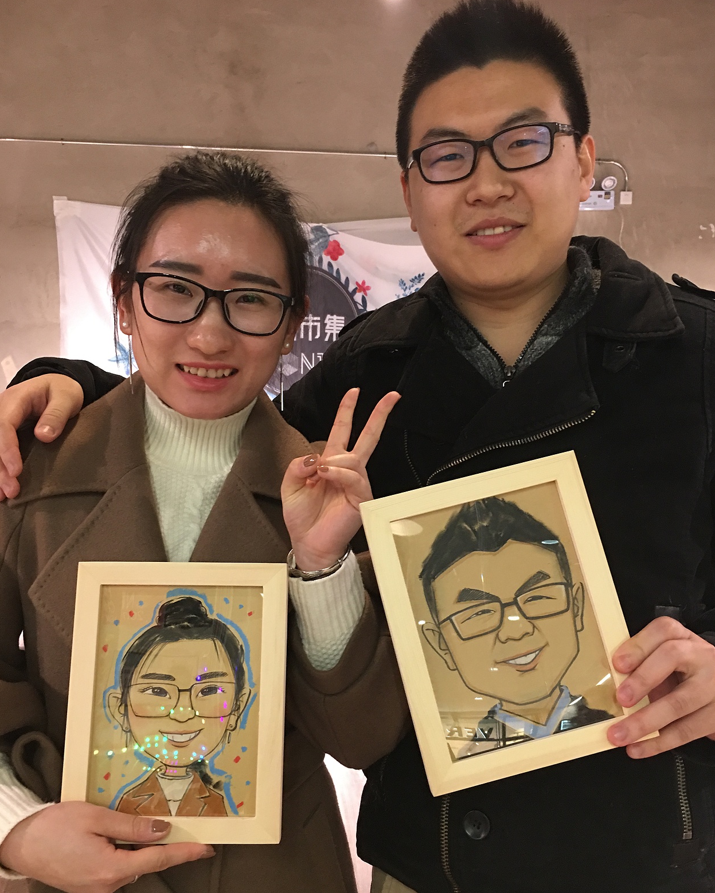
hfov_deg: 47.1
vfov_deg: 57.1
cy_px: 475
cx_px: 355
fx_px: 820
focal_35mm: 31
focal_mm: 4.15
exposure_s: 1/10
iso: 80
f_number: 2.2
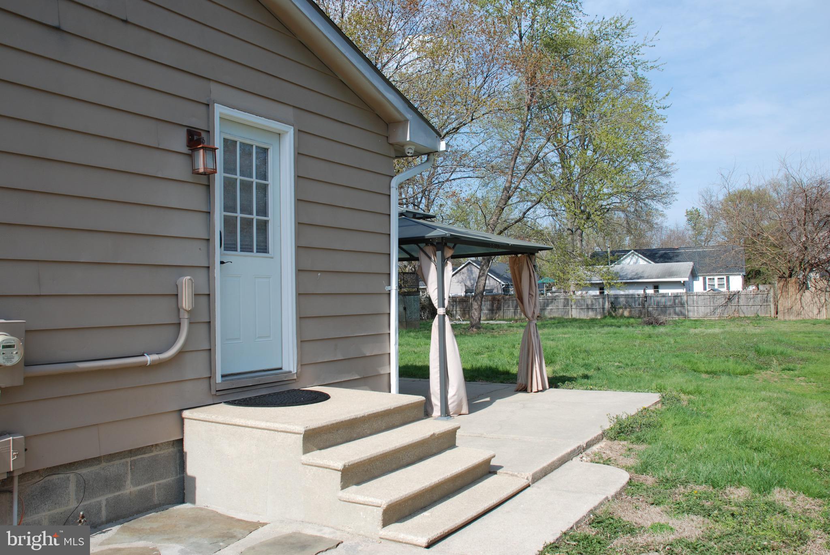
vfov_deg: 43.7
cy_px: 278
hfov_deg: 61.9
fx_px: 692
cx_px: 415
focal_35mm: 30
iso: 100
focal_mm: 20
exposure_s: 1/200
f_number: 7.1
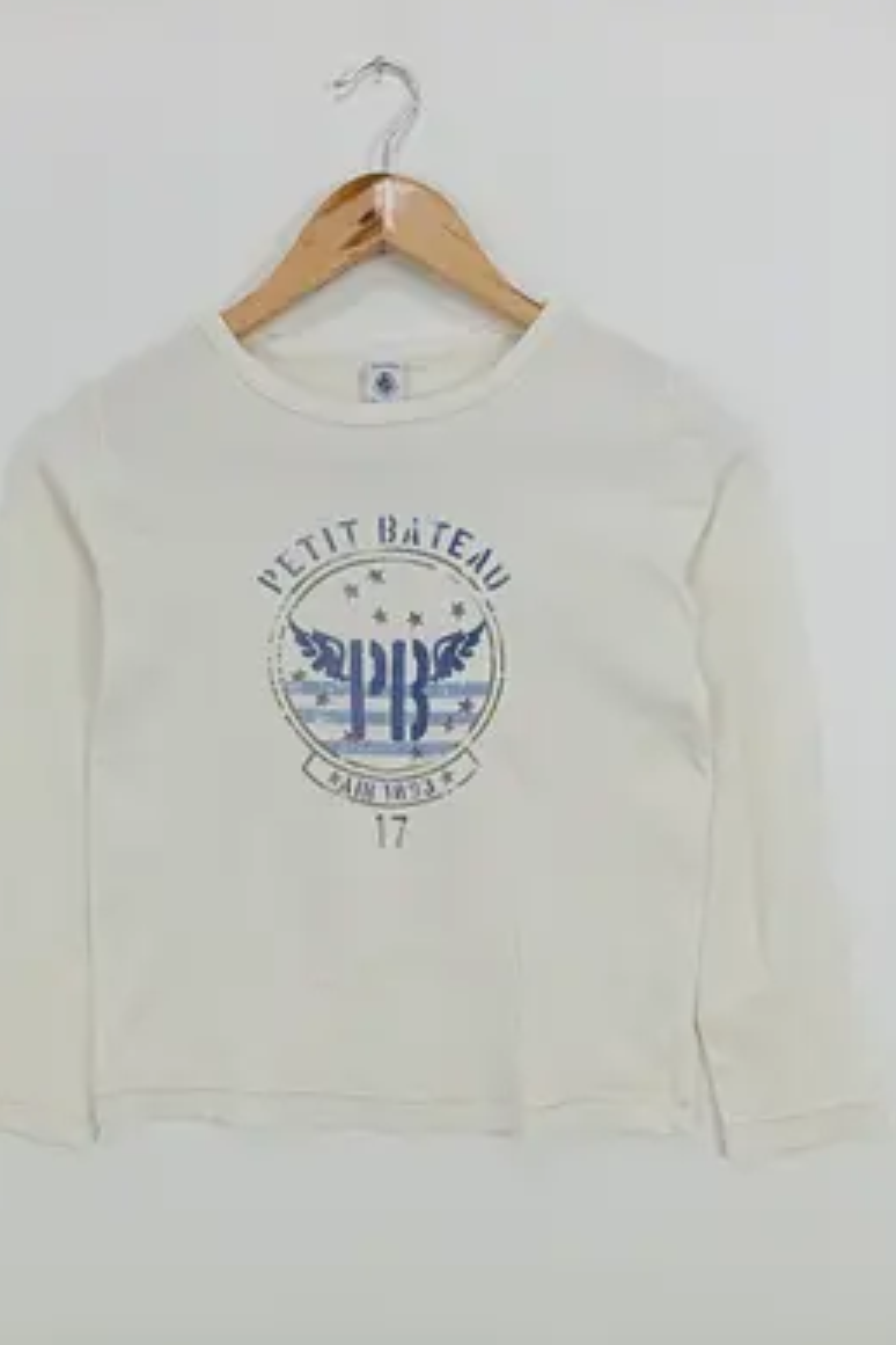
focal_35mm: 30
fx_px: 1120
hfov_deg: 43.6
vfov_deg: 61.9
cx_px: 406
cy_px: 678
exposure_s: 1/100
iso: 58
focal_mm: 4.22
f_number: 1.8
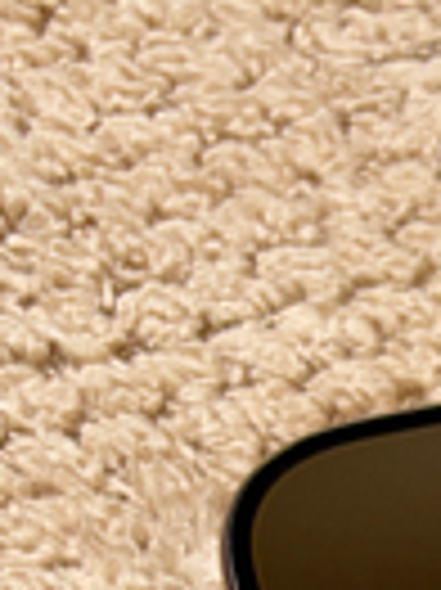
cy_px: 1180
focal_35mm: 149
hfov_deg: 9.2
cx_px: 943
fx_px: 2535
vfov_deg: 11.9
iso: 125
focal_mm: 5.96
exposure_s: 1/60
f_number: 1.6
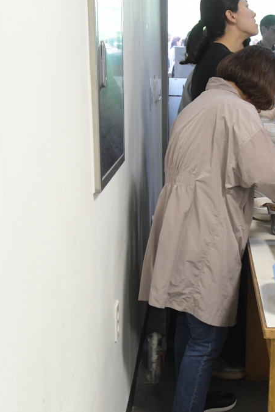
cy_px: 205
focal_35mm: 59
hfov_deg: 22.3
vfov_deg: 33.9
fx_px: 676
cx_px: 261
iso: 2500
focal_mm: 26
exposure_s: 1/80
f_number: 7.1
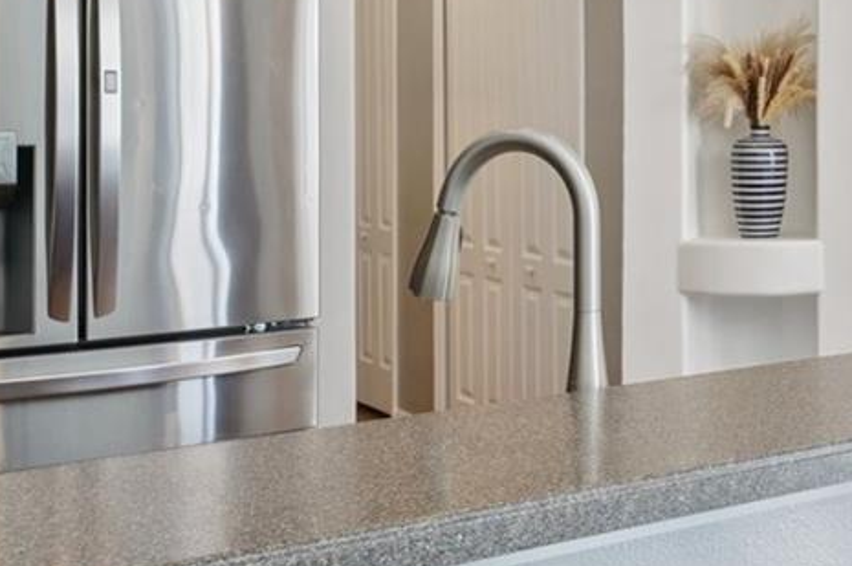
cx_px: 1105
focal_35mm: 62
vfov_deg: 21.5
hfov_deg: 27.2
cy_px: 101
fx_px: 1466
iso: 400
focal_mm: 18
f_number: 8
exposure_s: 1/20
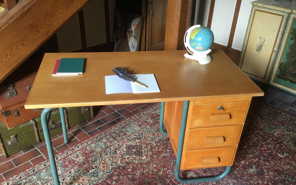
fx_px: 266
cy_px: 111
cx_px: 148
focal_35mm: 33
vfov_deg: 38.2
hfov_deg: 58.1
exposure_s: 1/33
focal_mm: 3.3
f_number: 2.4
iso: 100
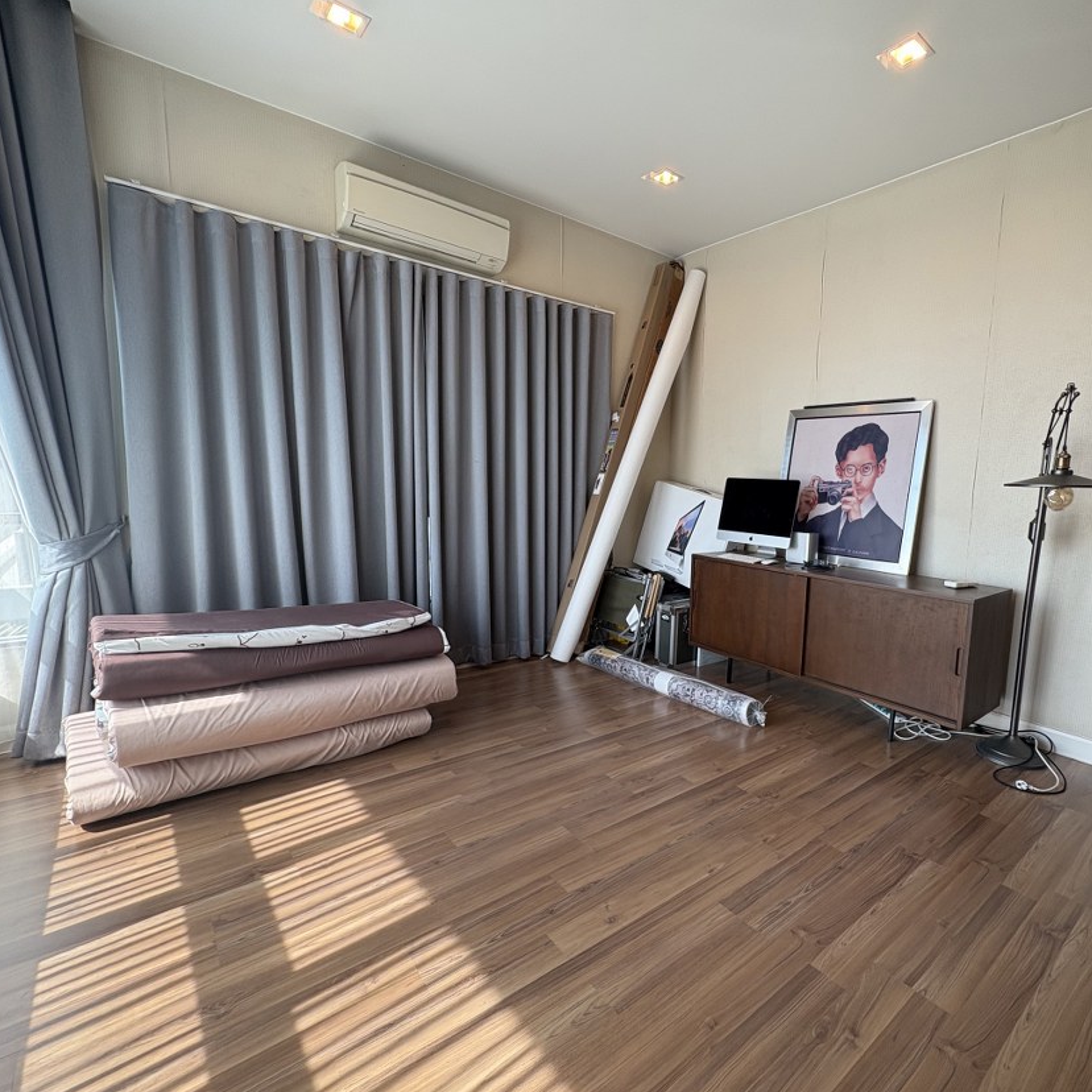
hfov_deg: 82.6
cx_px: 673
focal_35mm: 17
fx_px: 607
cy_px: 560
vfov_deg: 84.0
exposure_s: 1/99
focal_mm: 2.22
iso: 160
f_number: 2.2
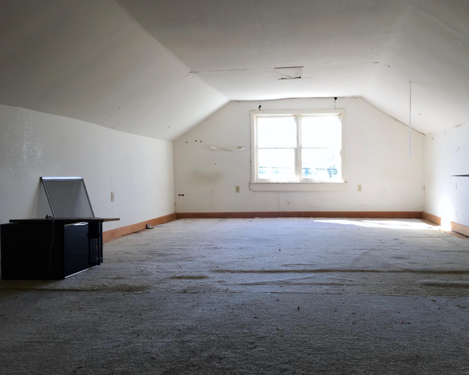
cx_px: 274
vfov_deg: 43.3
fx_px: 472
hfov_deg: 52.6
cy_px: 197
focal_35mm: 34
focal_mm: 4.15
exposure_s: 1/60
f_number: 2.2
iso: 25
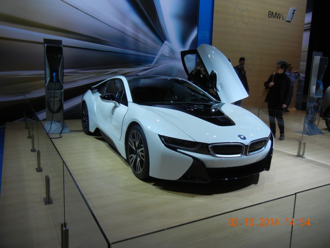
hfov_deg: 60.0
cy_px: 124
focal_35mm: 30
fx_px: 286
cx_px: 165
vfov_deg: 46.8
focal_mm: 5.4
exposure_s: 1/104
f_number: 3.5
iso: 160
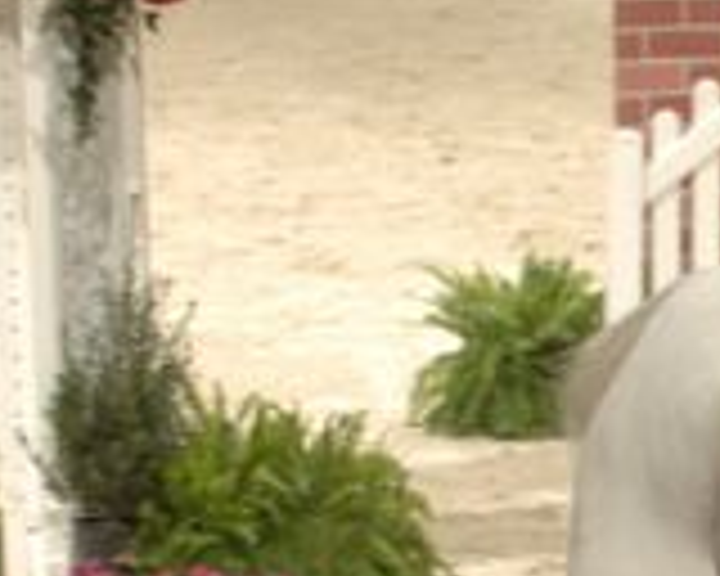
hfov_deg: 3.3
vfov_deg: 2.6
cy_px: 574
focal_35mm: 592
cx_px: 1287
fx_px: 12612
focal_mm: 105
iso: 400
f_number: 6.3
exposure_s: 1/250
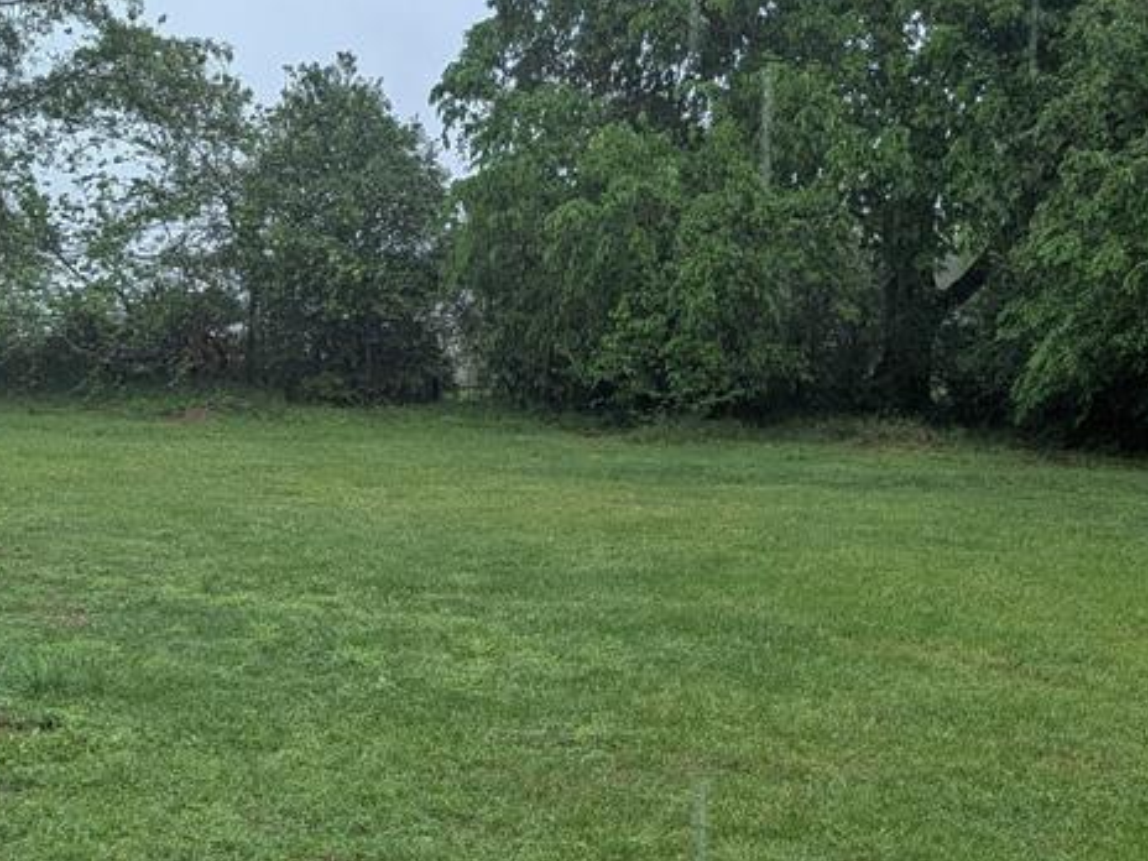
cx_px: 562
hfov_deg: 36.2
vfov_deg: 27.4
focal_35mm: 53
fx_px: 1758
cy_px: 547
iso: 56
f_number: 1.7
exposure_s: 1/120
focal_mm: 4.53
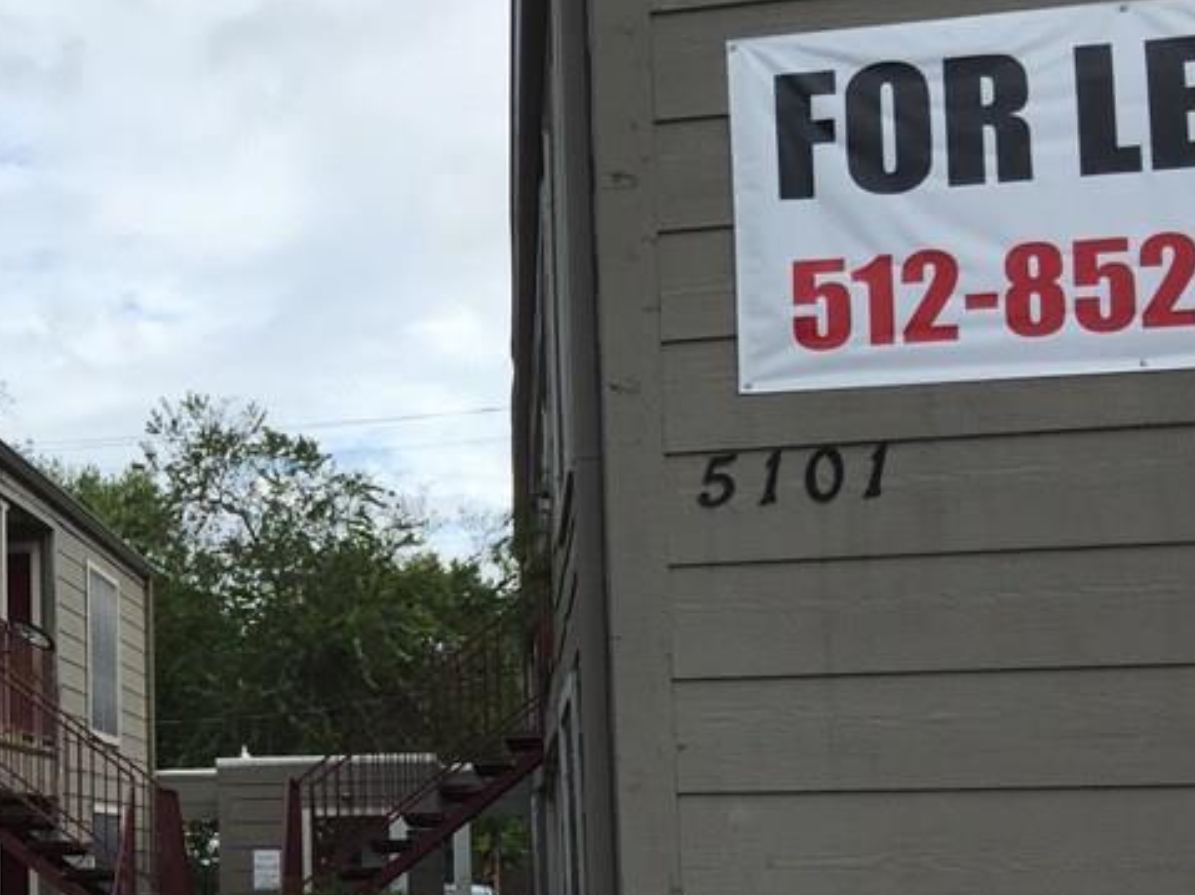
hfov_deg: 28.8
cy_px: 693
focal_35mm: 62
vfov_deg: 23.4
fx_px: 2140
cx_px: -57
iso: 32
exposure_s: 1/2083
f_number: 2.2
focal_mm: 4.15
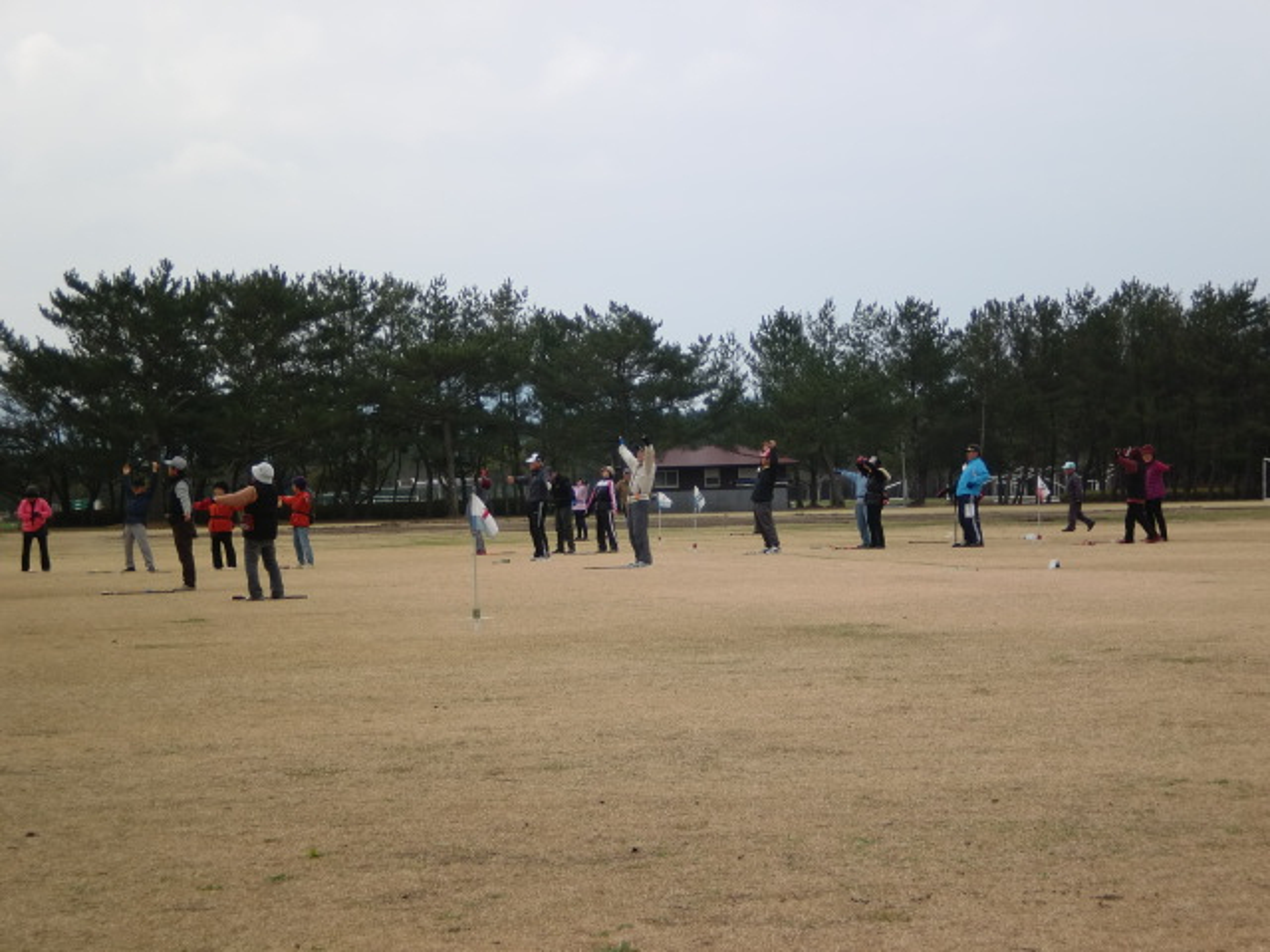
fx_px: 3889
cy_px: 476
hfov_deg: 18.5
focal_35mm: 106
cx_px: 635
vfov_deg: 14.0
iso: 64
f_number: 5.9
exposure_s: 1/320
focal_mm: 18.9
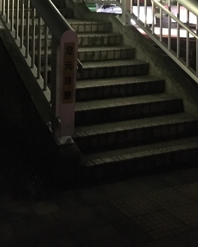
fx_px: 447
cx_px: 72
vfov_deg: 28.9
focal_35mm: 61
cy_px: -4
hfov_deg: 24.9
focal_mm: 4.15
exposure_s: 1/15
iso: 1000
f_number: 2.2
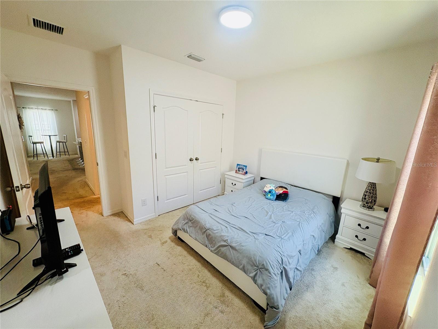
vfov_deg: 85.7
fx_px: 177
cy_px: 164
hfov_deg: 102.1
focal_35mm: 14
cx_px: 219
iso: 160
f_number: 2.2
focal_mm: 2.22
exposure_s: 1/120
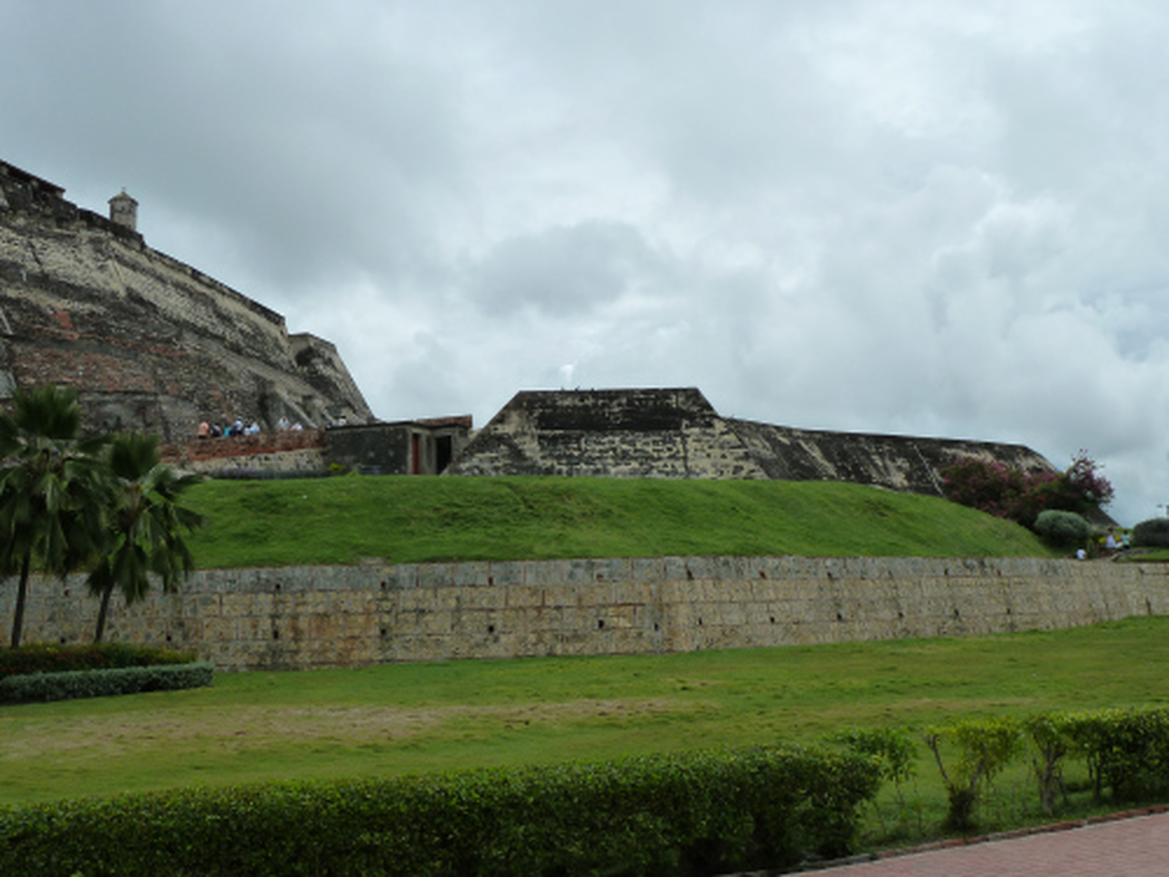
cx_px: 584
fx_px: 1486
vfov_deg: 32.9
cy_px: 438
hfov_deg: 42.9
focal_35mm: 44
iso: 125
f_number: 5.6
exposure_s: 1/640
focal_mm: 7.3
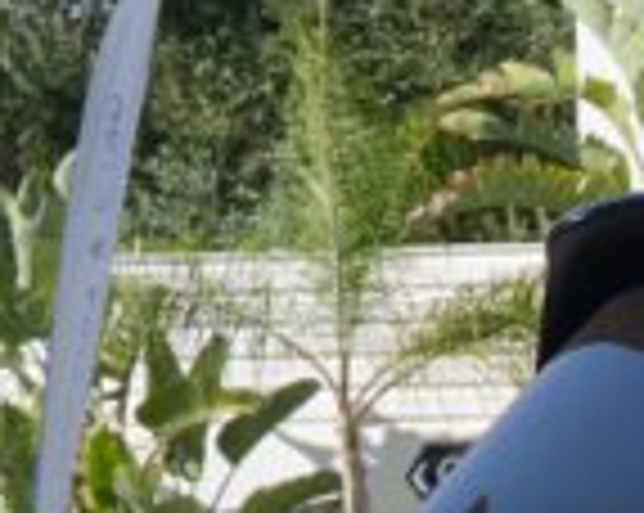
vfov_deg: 5.5
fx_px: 5253
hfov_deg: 6.5
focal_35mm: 276
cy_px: 952
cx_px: 1774
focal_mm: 27.1
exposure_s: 1/200
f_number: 9
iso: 160
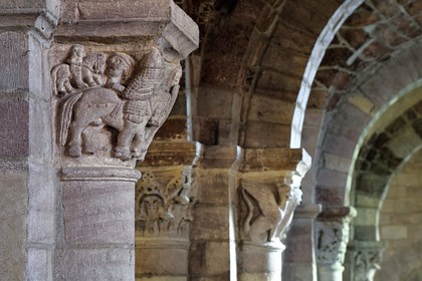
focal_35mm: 145
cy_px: 140
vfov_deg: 9.5
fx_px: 1700
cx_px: 211
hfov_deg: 14.2
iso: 800
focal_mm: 145
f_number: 7.1
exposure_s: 1/25
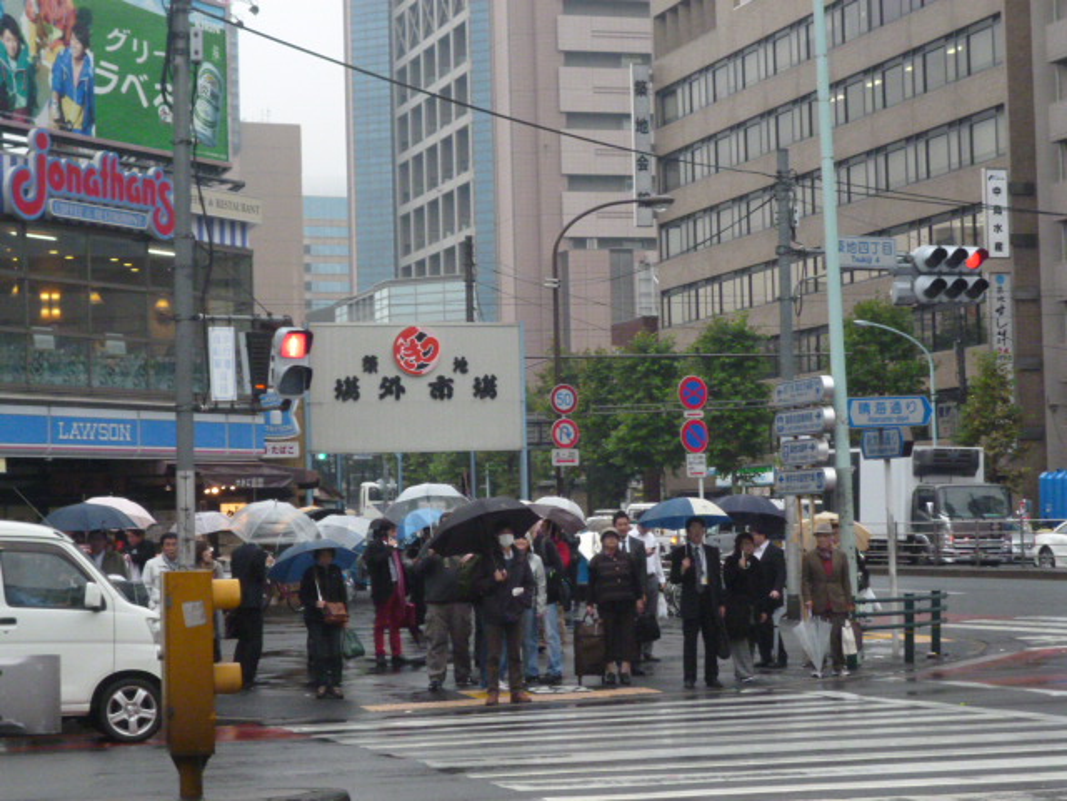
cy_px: 400
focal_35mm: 78
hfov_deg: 25.0
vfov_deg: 18.9
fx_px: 2404
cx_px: 534
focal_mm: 13.9
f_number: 5.4
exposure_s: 1/160
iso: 800
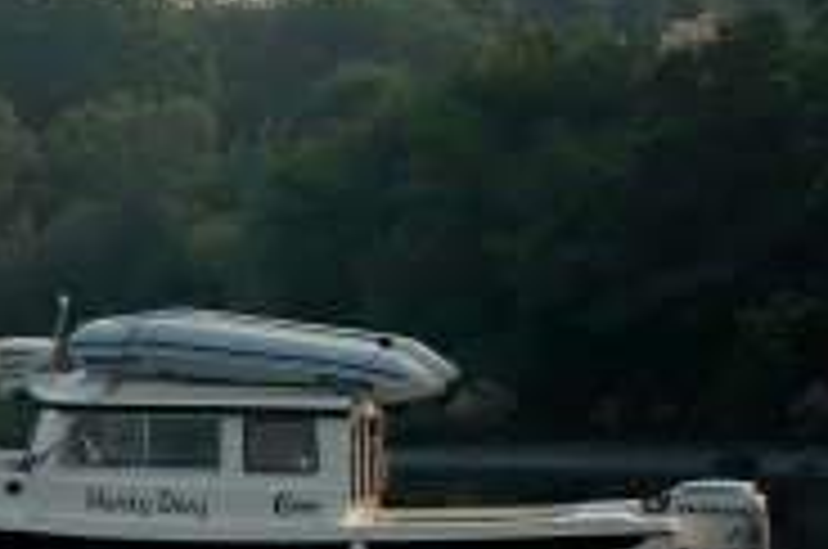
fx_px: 5239
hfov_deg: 8.5
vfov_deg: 6.0
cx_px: -886
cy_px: 666
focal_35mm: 228
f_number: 11
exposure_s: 1/100
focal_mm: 35
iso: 200
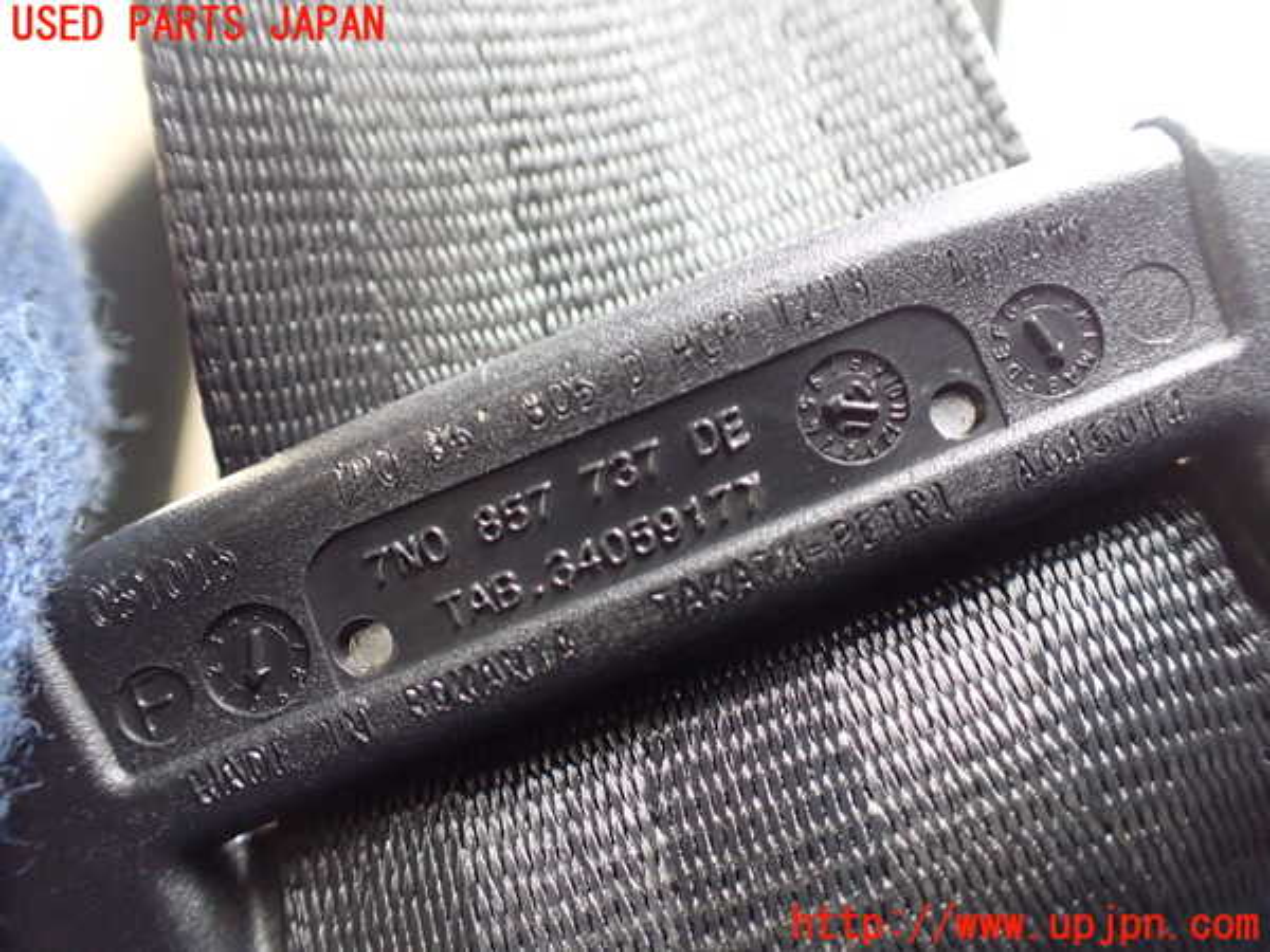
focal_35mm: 30
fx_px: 1101
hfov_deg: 60.0
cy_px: 476
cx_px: 635
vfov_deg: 46.8
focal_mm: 5.4
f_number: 2.3
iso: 800
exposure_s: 1/60
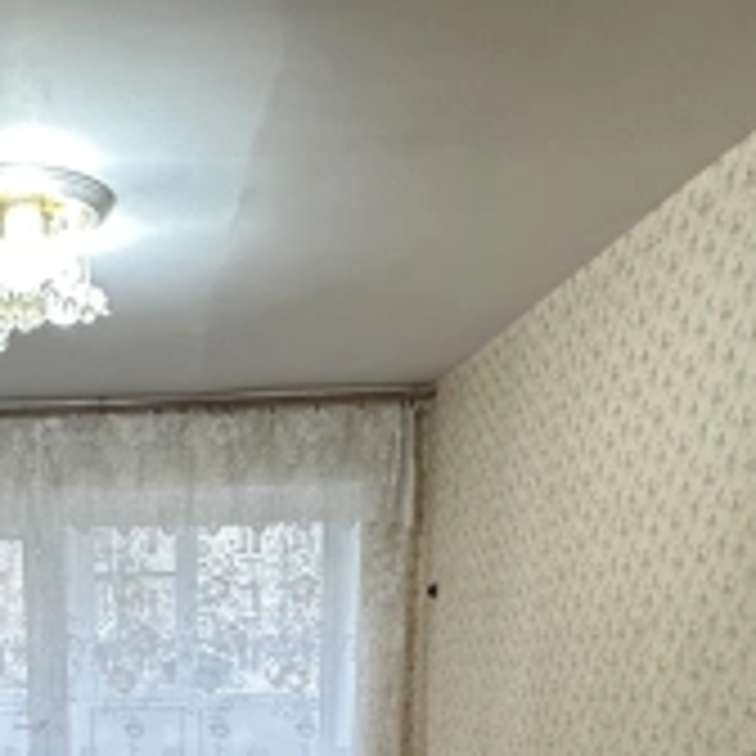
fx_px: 1137
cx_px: 63
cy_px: 886
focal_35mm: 46
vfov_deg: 31.4
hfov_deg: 34.5
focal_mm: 2.22
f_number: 2.2
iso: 200
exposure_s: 1/50
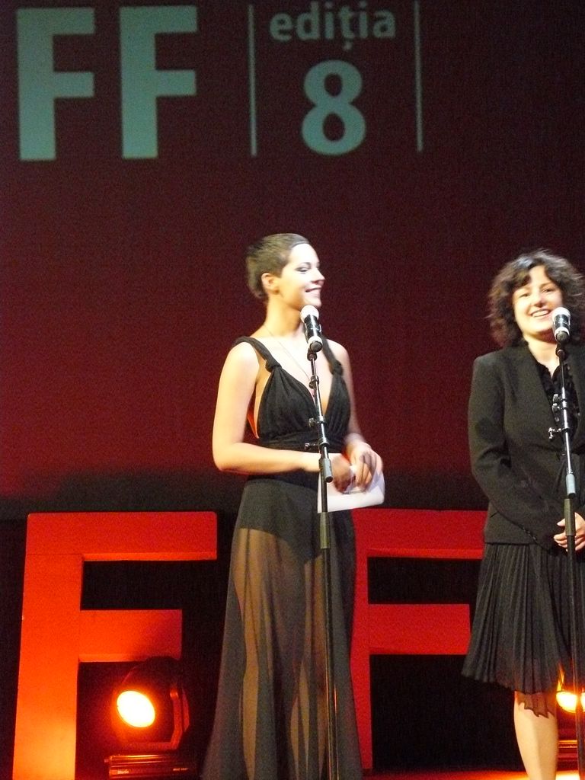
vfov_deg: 20.2
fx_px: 2186
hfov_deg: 15.2
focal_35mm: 97
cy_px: 390
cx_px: 292
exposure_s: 1/15
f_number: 3.2
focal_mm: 16.2
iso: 800
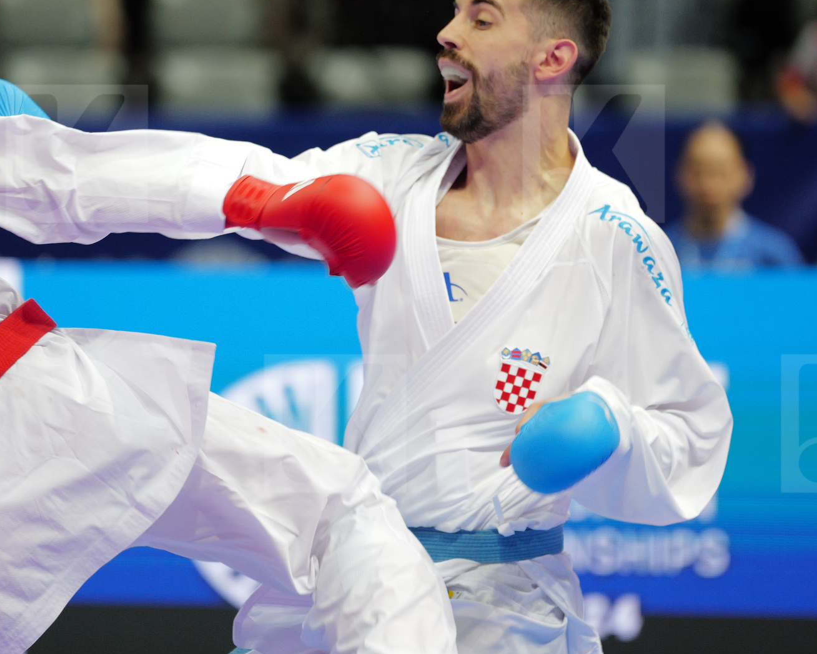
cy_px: 154
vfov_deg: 4.5
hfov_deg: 5.7
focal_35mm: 342
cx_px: 335
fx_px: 8271
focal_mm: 191
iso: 2000
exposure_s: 1/1000
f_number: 2.8
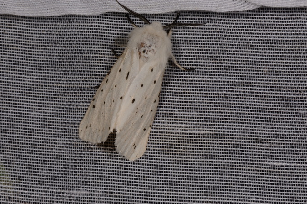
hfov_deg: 13.8
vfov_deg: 9.1
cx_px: 146
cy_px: 93
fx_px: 1273
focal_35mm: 150
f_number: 32
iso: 100
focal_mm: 85
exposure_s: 1/60
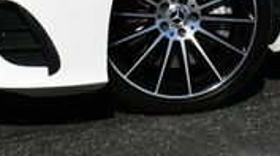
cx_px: 220
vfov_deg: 7.6
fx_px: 1127
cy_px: -150
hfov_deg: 14.1
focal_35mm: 152
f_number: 10
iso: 100
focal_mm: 20
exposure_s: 1/400
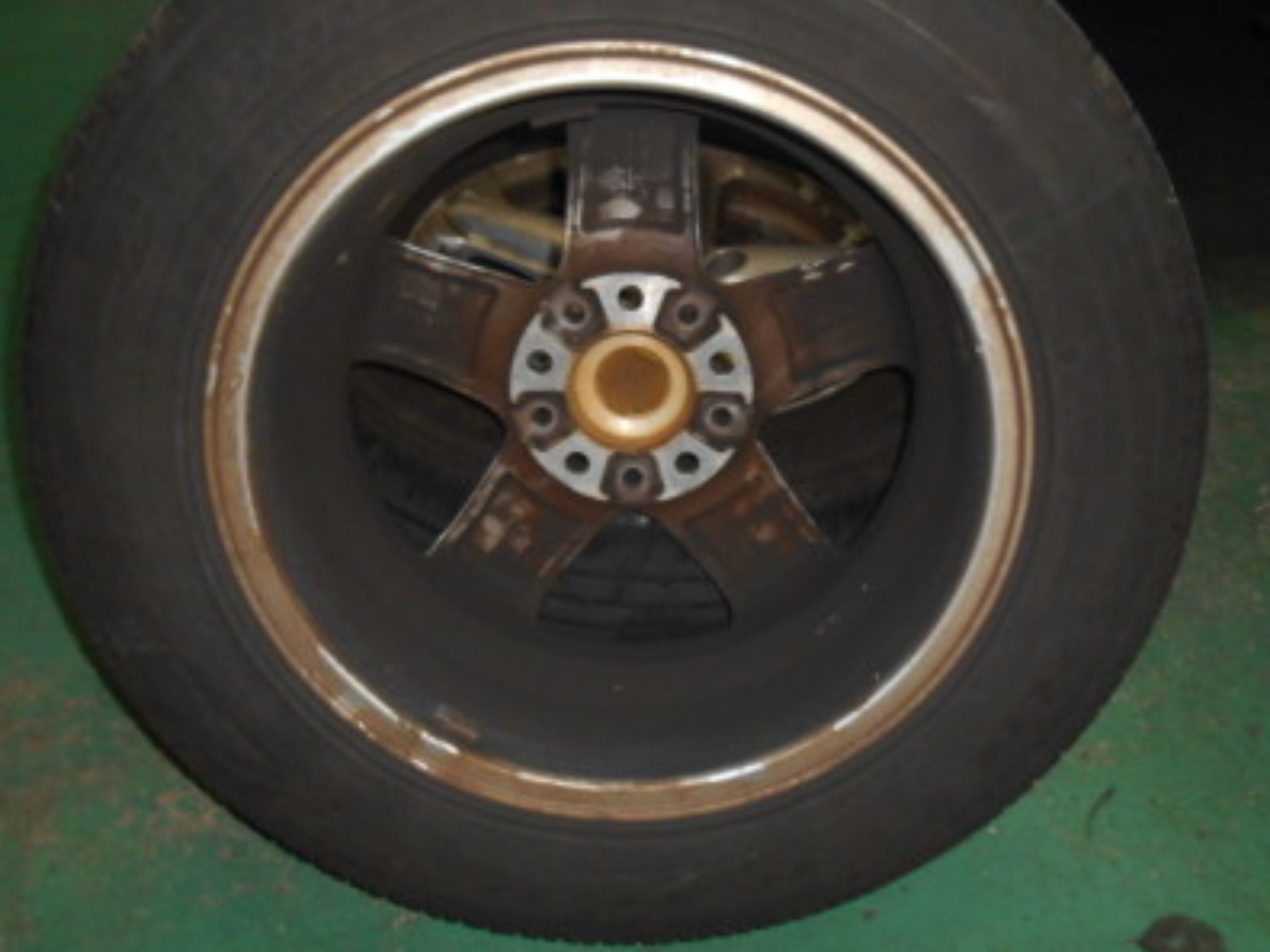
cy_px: 430
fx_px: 1284
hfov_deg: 52.5
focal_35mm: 35
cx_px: 714
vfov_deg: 40.7
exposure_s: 1/25
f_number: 3.4
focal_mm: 4.7
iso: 200
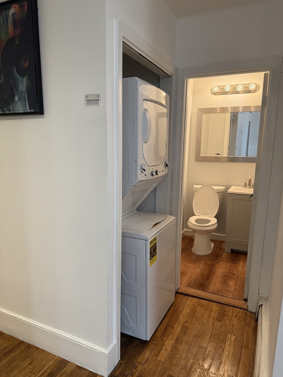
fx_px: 262
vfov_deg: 71.6
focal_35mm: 24
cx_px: 142
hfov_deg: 56.8
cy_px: 188
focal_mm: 6.76
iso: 400
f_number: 1.78
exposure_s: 1/120
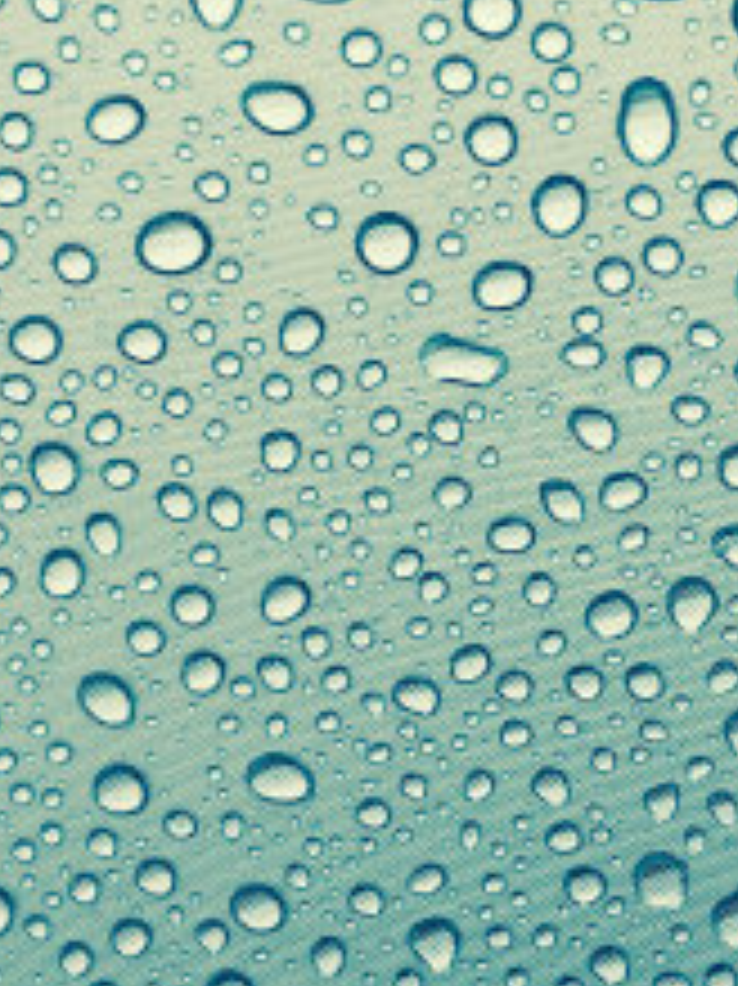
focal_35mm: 81
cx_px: 394
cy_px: 144
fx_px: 2305
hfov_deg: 18.2
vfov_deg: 23.6
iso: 25
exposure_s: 1/496
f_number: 2.2
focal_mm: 4.15
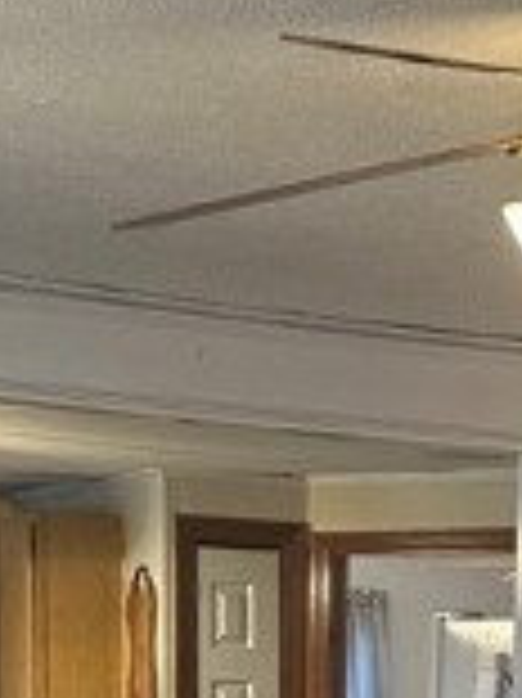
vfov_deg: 15.3
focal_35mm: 119
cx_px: 490
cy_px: 1058
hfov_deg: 12.3
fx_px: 2396
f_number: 1.78
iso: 500
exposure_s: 1/60
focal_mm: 6.86
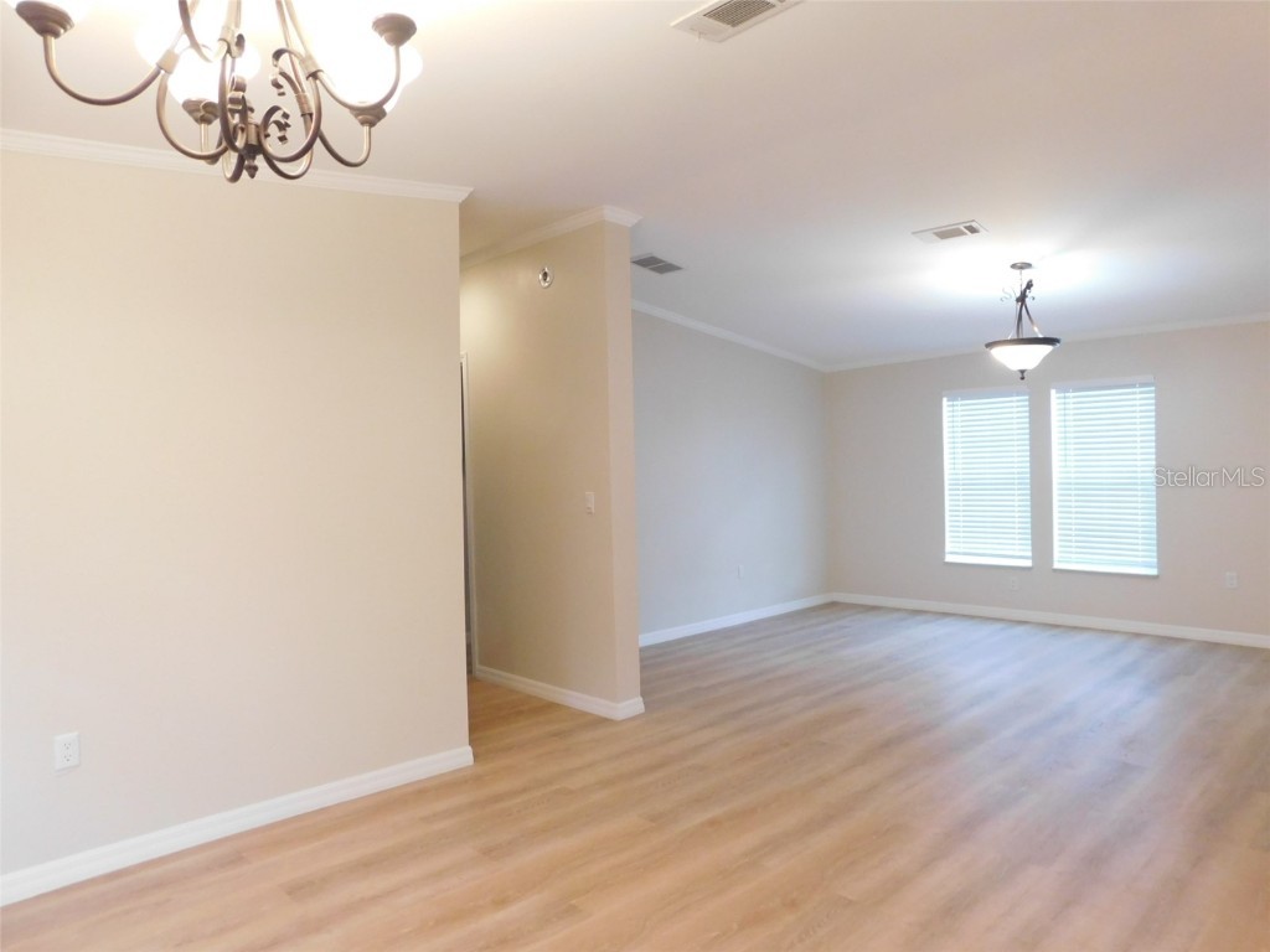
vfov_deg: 58.9
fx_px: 844
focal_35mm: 23
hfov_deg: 73.9
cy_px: 476
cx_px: 635
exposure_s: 1/30
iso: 360
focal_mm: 4
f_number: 3
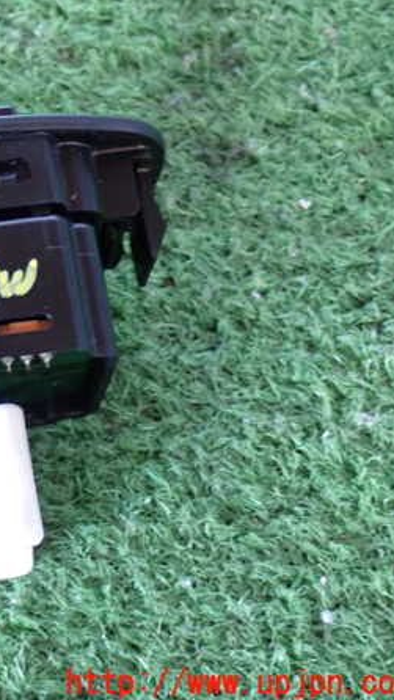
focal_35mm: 85
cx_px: -50
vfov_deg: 25.0
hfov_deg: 13.9
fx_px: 1578
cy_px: 350
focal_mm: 10.35
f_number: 3.5
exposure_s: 1/20
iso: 800
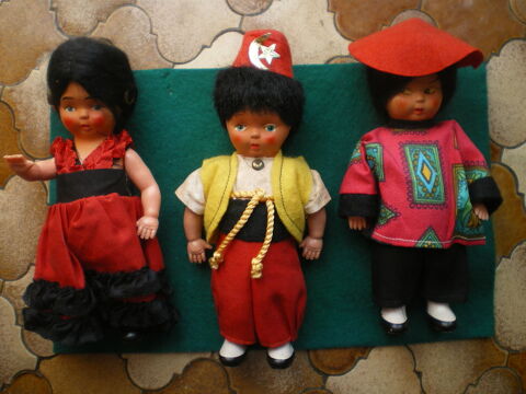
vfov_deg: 37.7
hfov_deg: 49.0
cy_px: 197
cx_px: 263
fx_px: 577
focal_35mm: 38
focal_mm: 6.3
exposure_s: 1/50
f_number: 3.1
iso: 64
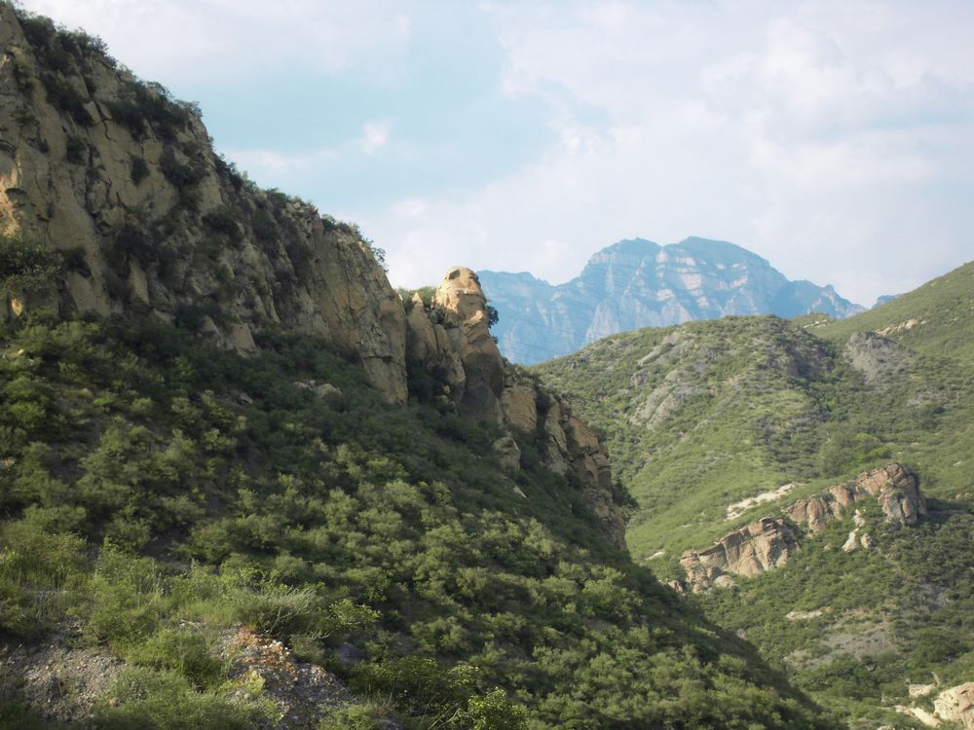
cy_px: 365
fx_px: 2448
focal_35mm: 87
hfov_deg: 22.5
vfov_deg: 17.0
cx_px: 487
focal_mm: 15.5
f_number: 5.9
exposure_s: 1/200
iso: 80
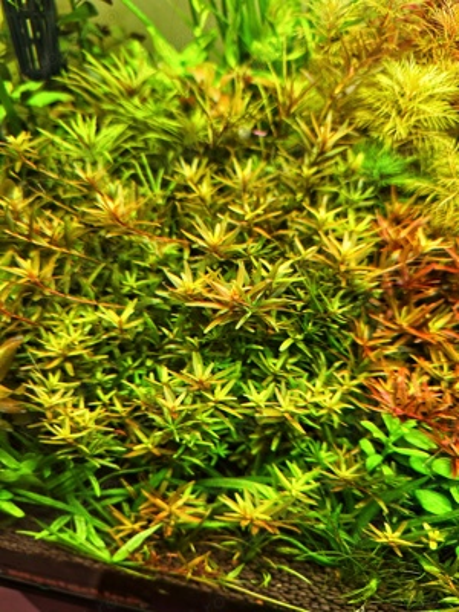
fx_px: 407
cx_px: 230
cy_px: 306
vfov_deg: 73.9
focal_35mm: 23
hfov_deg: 58.9
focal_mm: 6.3
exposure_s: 1/51
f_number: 1.7
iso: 64
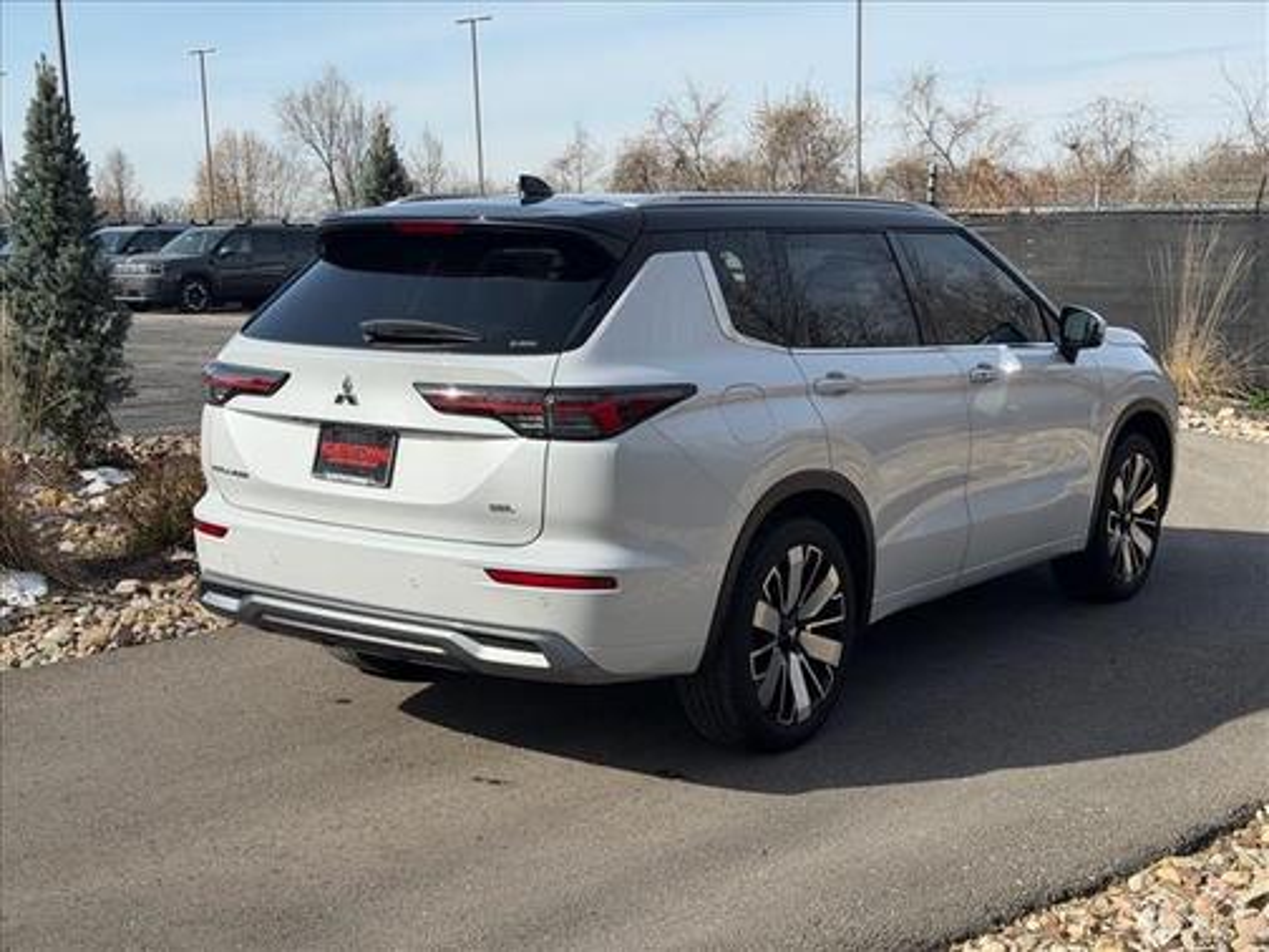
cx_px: 634
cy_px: 476
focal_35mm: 48
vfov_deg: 30.3
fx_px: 1760
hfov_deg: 39.7
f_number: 1.78
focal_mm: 6.76
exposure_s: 1/4329
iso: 64
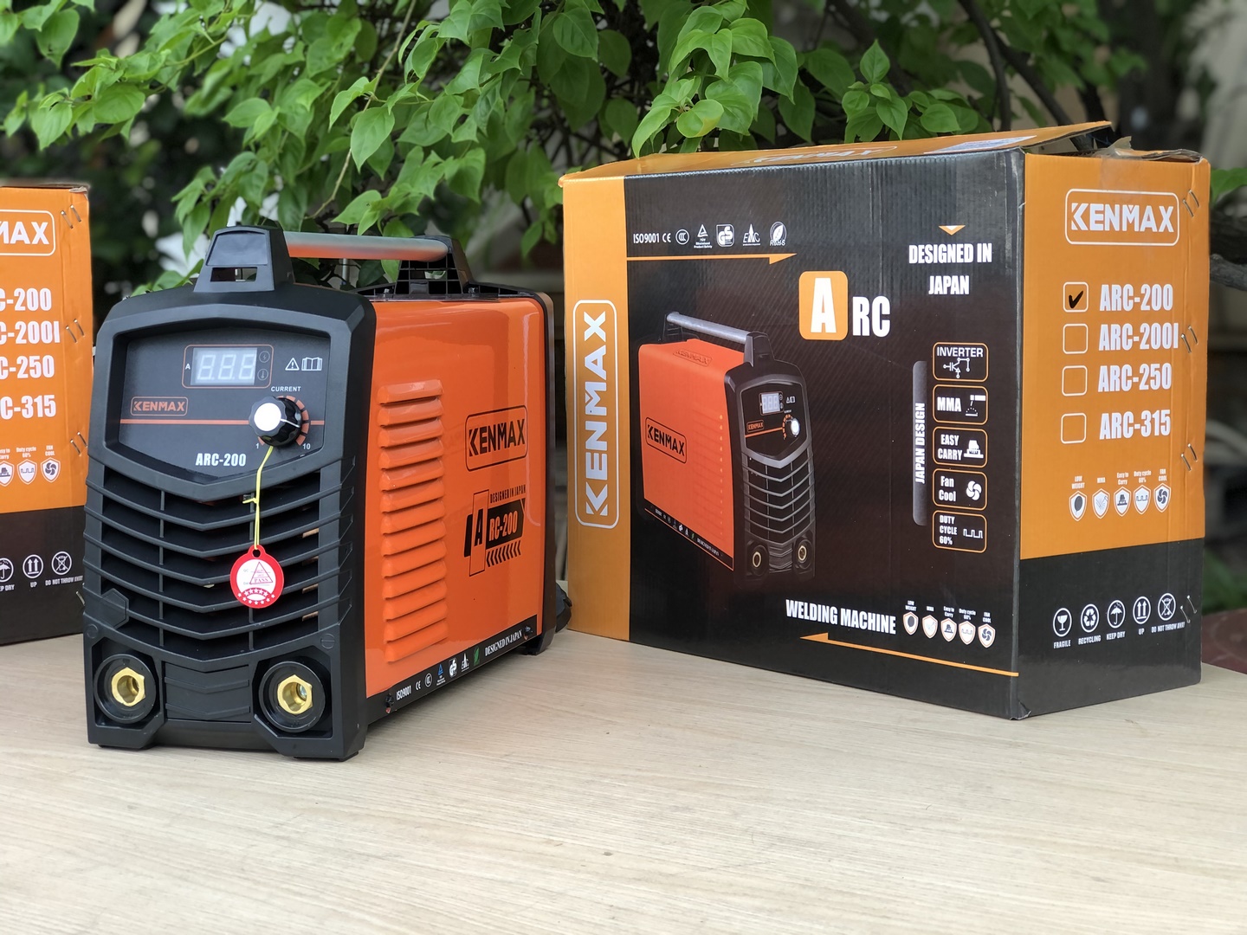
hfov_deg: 33.8
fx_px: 2053
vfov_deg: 25.7
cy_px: 468
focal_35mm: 57
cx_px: 624
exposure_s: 1/60
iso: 25
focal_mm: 6.6
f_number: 2.8
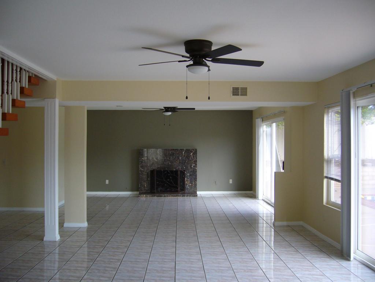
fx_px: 379
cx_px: 188
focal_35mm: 35
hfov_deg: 52.6
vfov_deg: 40.7
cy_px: 141
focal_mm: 5.8
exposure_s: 1/100
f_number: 2.8
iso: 100
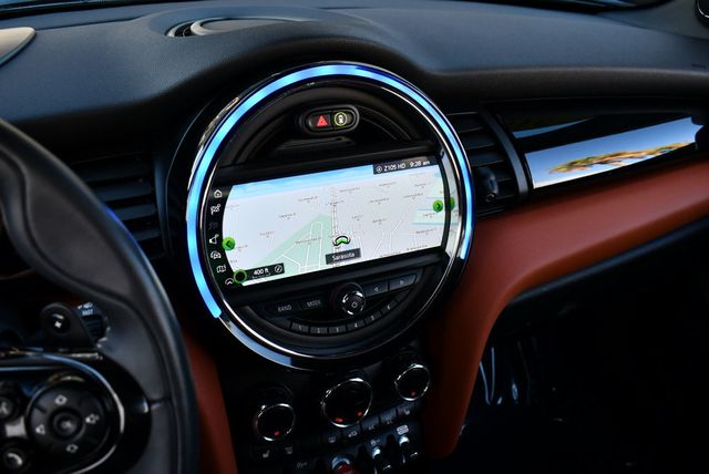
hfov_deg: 53.1
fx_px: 710
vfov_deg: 36.9
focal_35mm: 36
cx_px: 354
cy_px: 237
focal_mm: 18
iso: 400
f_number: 4.5
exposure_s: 1/250
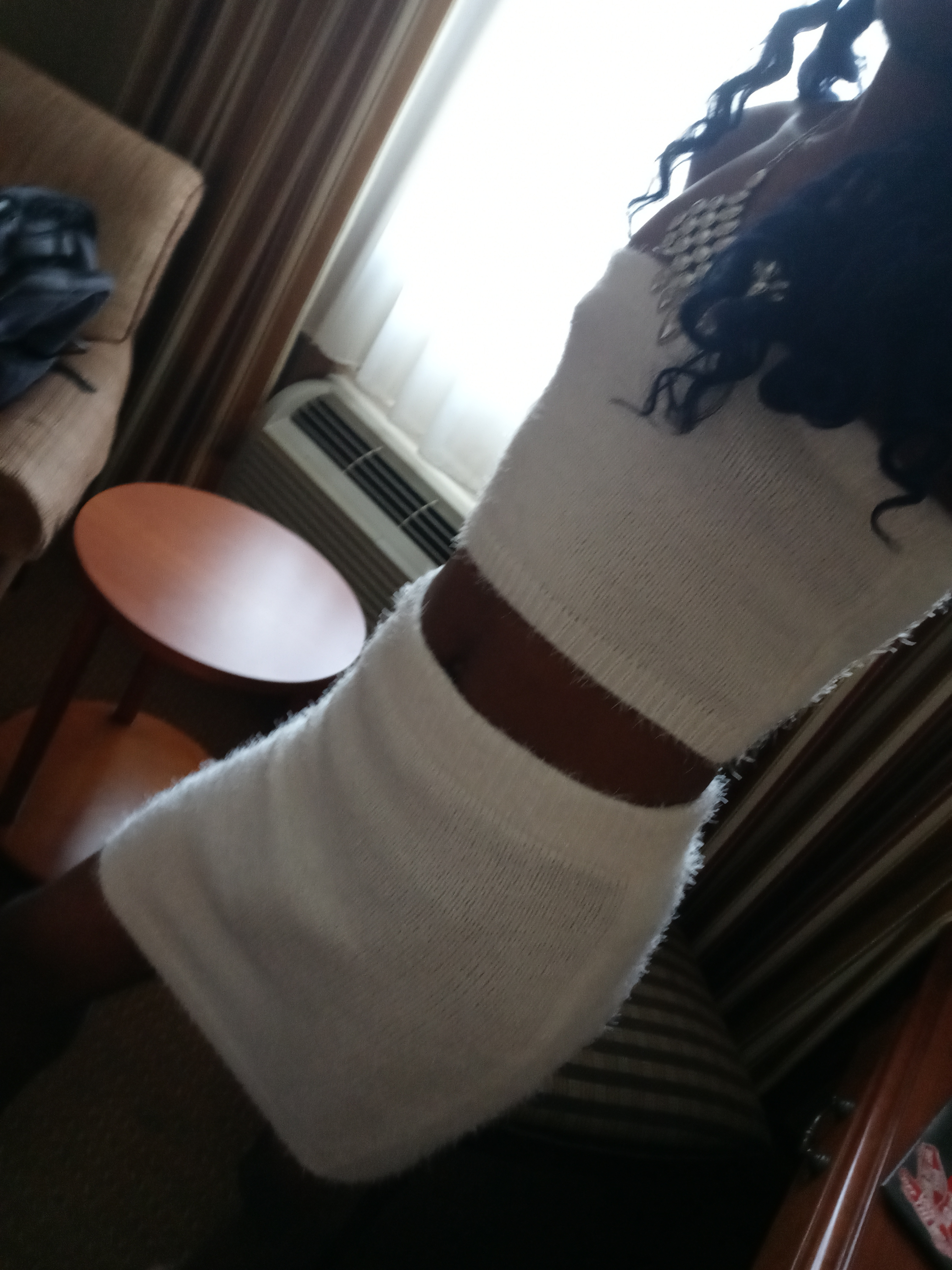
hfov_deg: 49.7
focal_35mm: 28
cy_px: 635
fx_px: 1027
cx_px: 476
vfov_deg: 63.4
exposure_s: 1/24
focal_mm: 3.55
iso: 500
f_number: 2
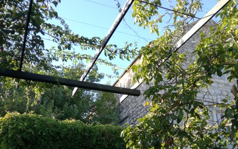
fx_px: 266
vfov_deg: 30.2
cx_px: 120
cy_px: 127
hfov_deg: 48.2
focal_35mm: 41
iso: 50
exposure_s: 1/180
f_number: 2
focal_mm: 3.79
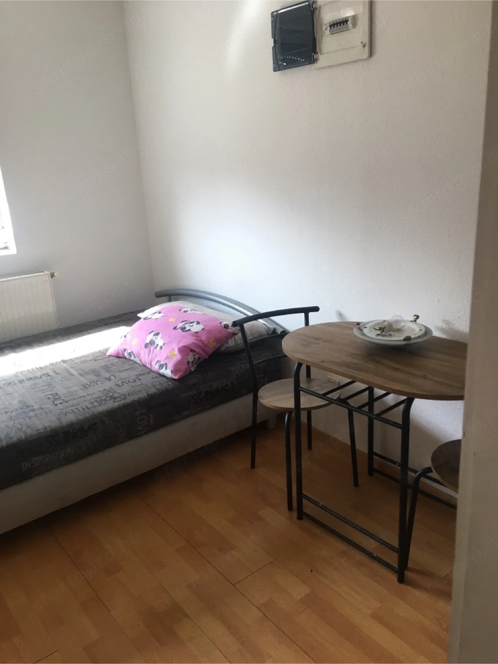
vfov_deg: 61.7
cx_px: 249
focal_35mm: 29
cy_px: 332
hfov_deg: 48.2
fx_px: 556
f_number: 2.2
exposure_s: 1/33
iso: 32
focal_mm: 4.15
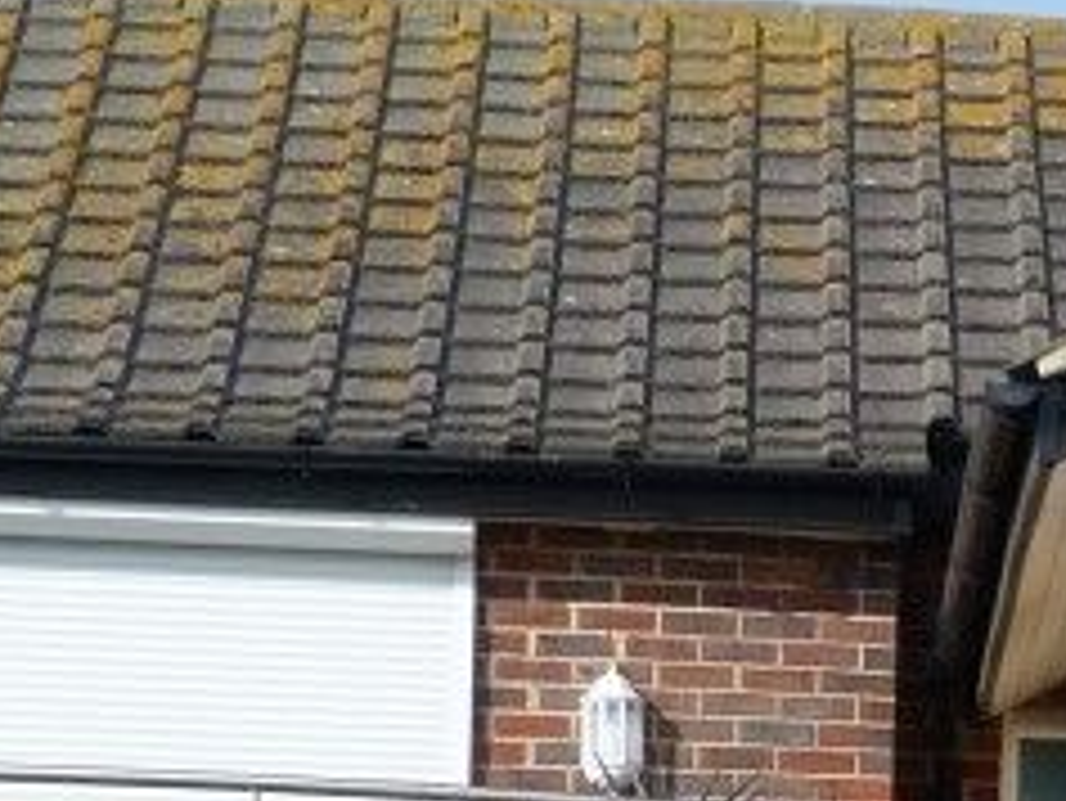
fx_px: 7487
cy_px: 1652
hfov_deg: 7.8
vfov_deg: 6.0
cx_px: 2042
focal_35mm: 243
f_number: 5.6
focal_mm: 7.3
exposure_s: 1/200
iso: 80
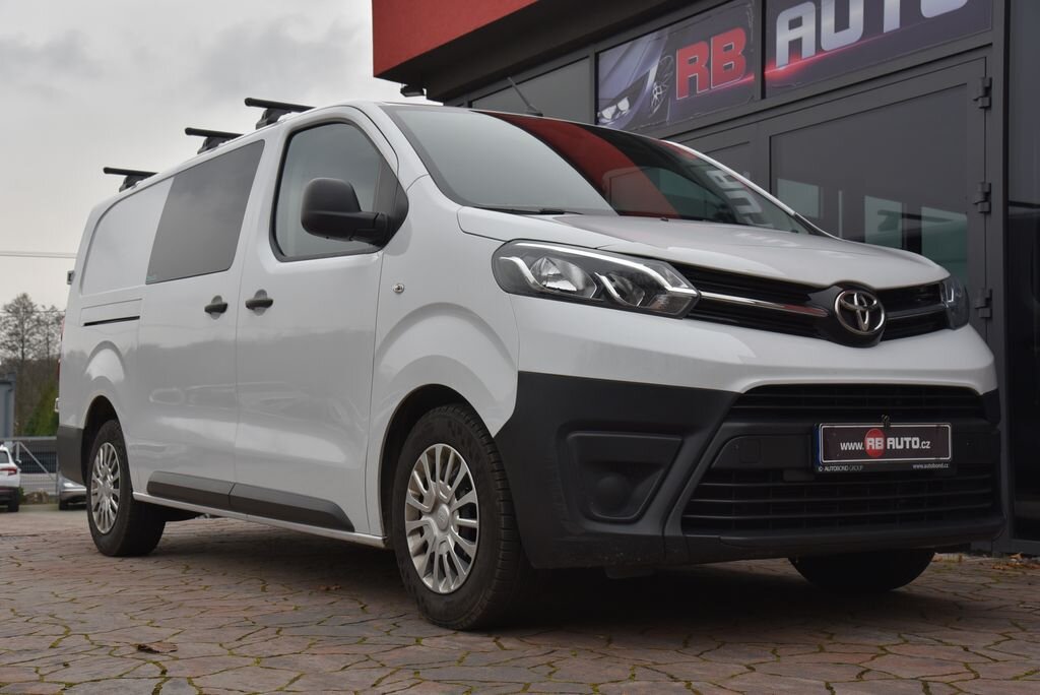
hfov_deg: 41.1
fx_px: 1387
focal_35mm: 48
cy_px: 348
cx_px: 520
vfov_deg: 28.1
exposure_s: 1/320
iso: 500
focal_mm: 48
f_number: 9
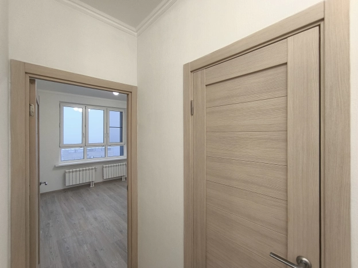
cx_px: 179
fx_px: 165
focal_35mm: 16
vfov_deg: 78.1
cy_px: 134
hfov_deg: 94.5
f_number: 2.2
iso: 125
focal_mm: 1.65
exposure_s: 1/33.3
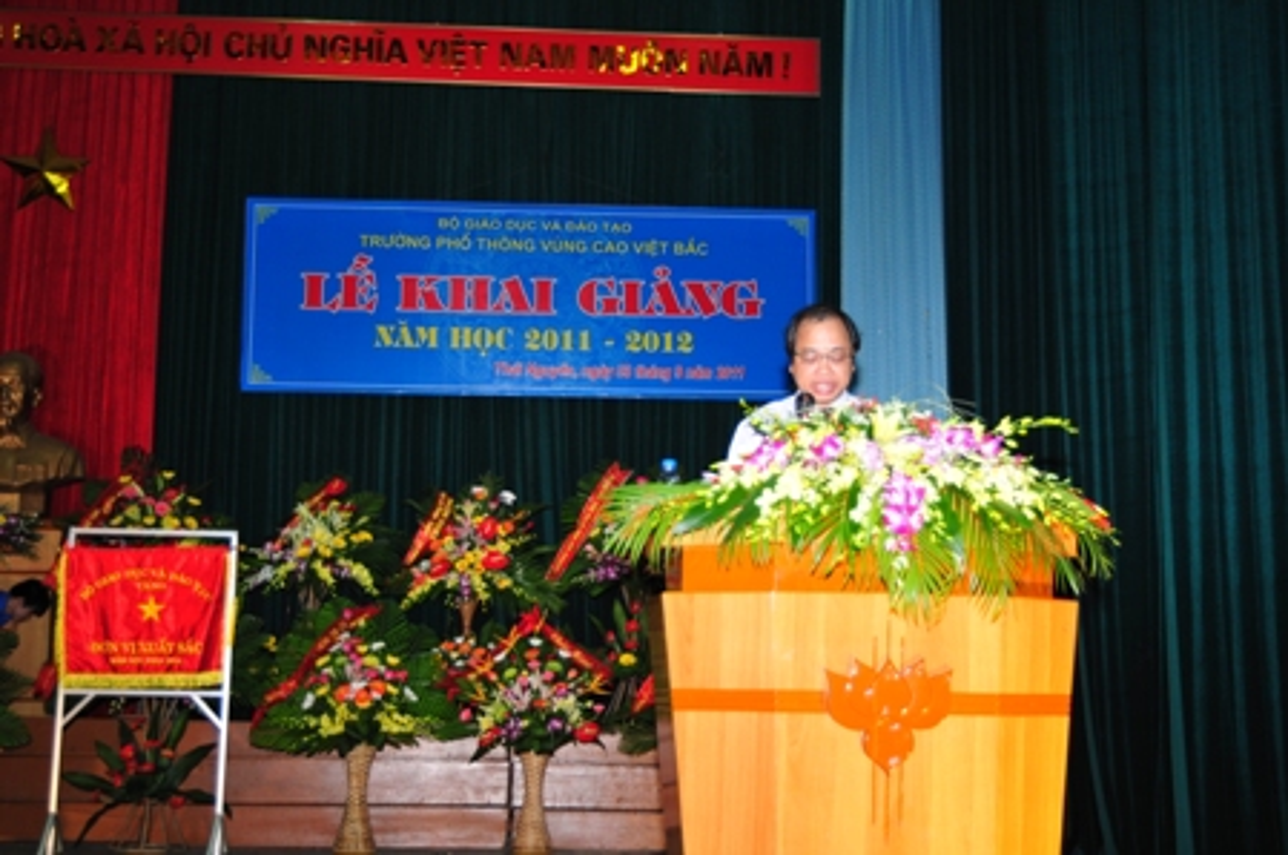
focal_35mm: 51
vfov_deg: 26.4
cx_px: 644
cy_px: 428
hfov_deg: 38.9
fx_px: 1822
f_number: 5
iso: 360
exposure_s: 1/60
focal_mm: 34
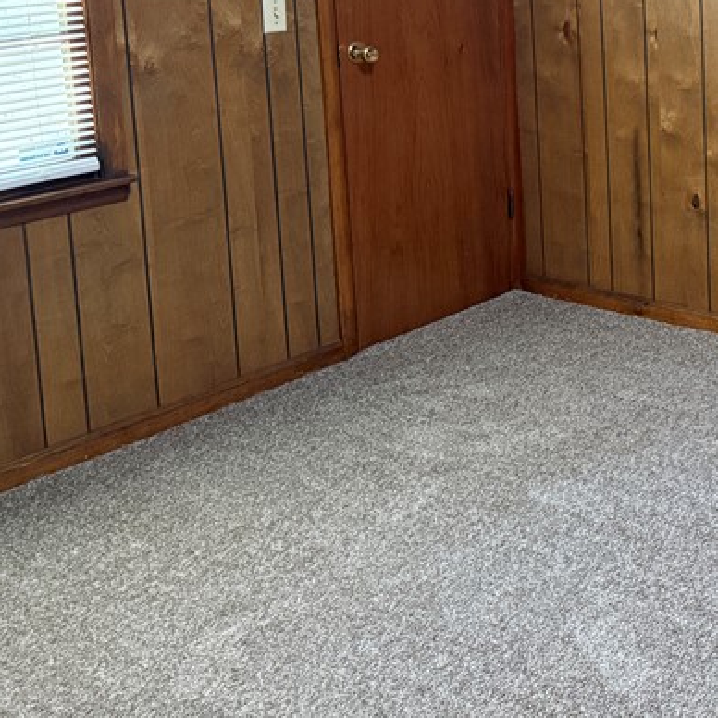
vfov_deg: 29.0
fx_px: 1314
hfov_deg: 26.7
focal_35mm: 56
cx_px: 885
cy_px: 39
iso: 640
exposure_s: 1/60
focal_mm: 6.76
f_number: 1.78
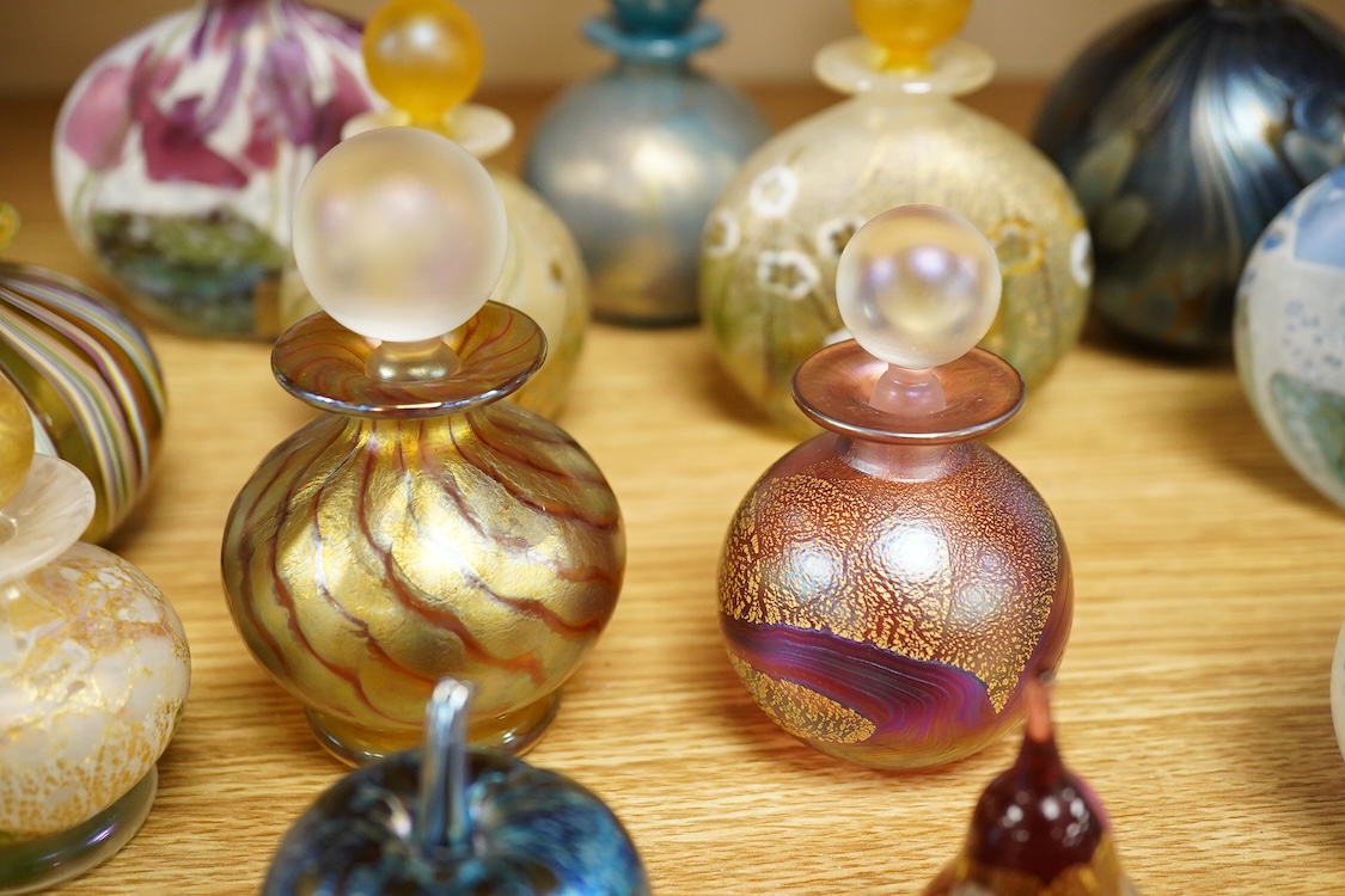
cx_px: 672
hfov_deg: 43.6
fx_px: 1681
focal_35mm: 45
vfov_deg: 29.9
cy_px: 448
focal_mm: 30
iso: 2000
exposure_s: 1/125
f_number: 7.1
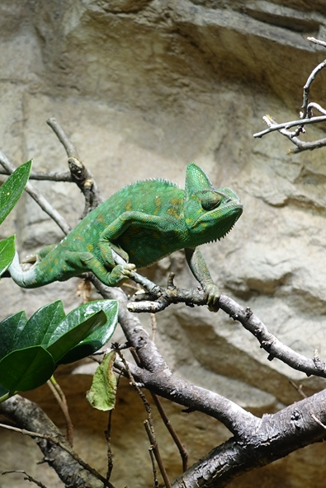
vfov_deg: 16.9
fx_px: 1642
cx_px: 111
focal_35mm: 121
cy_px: 215
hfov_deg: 11.3
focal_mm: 25.7
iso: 125
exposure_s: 1/80
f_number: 4
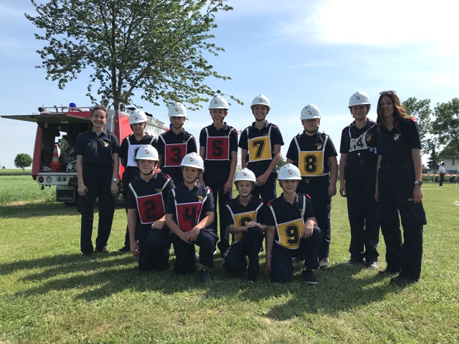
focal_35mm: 28
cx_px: 230
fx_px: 371
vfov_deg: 49.7
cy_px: 172
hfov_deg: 63.4
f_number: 1.8
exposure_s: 1/1953
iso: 20
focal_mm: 3.99
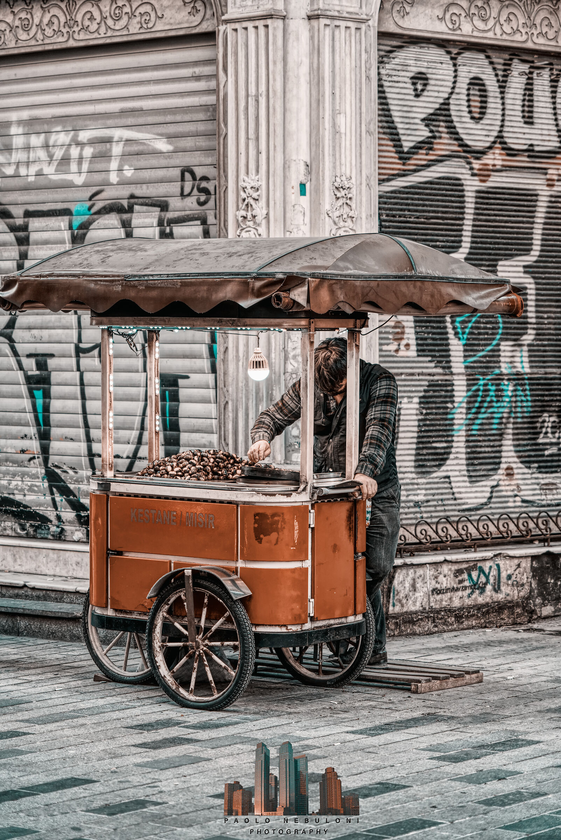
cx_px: 280
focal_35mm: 105
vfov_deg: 19.4
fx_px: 2452
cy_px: 420
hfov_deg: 13.1
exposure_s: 1/160
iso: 500
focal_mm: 105
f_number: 4
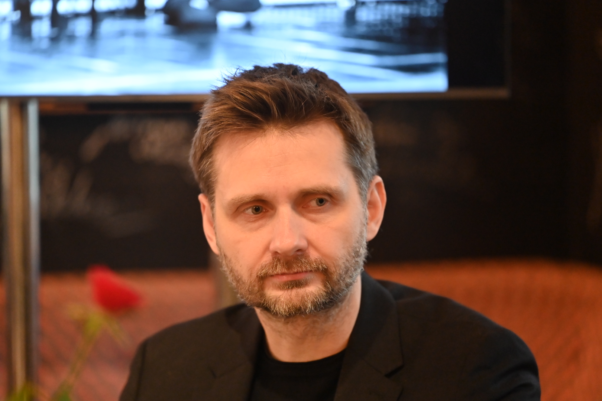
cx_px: 301
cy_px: 200
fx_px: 3010
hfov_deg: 11.4
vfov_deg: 7.6
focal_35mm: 180
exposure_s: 1/200
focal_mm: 180
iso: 3600
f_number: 2.8
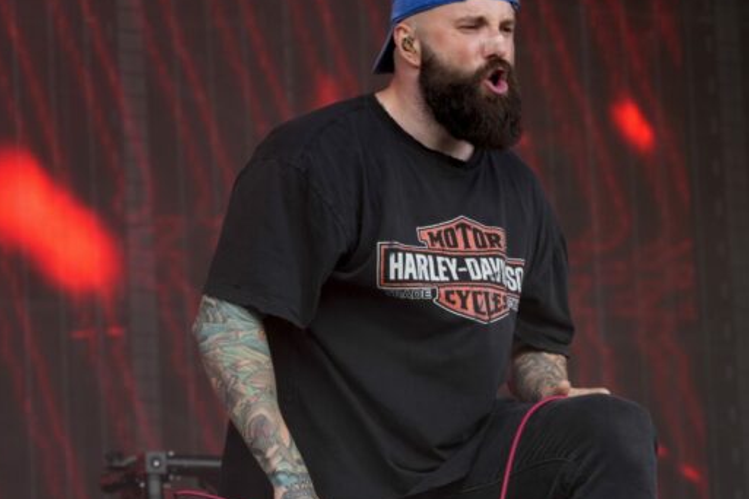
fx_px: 5888
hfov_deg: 7.3
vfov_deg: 4.9
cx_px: 404
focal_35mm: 283
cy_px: 285
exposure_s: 1/200
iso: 200
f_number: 5.6
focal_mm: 126
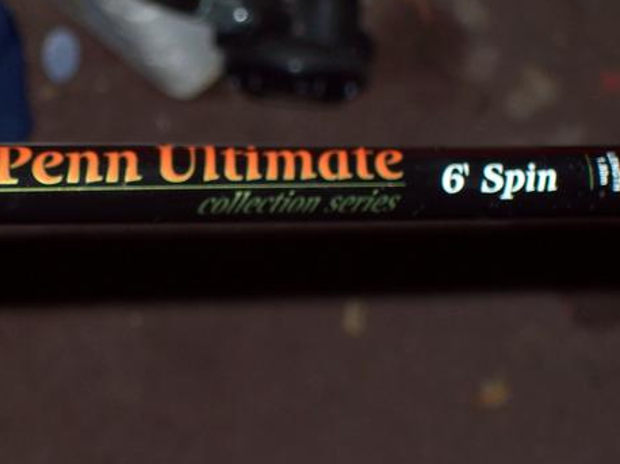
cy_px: 165
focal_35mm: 151
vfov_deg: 9.8
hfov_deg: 13.1
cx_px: 231
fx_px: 2703
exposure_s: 1/128
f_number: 4.8
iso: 80
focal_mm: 18
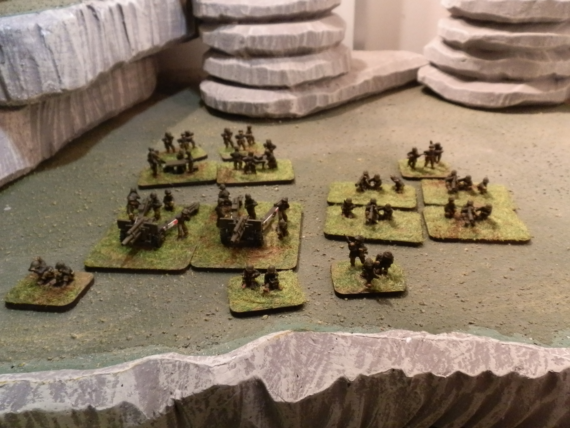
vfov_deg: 49.7
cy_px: 214
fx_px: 461
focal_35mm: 28
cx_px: 285
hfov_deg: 63.4
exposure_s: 1/80
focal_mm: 5
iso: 400
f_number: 3.1
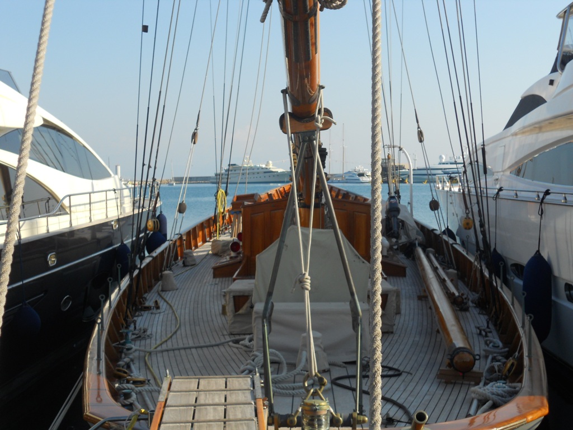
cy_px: 215
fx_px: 894
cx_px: 286
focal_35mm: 54
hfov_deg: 35.5
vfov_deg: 27.0
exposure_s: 1/500
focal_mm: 9.8
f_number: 4.8
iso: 80
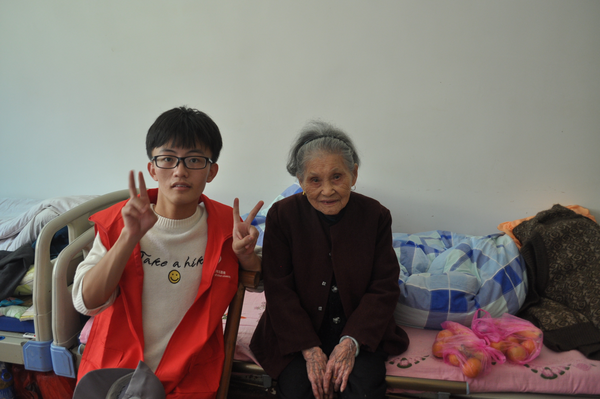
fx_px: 499
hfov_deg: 62.0
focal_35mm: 30
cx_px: 300
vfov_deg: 43.5
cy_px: 200
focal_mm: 20
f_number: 3.8
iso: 500
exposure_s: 1/30
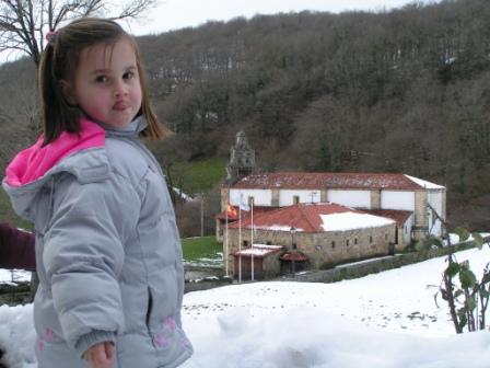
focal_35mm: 52
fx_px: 736
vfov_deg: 28.0
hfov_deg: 36.8
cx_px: 245
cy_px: 184
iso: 50
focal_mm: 8
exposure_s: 1/200
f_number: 5.6
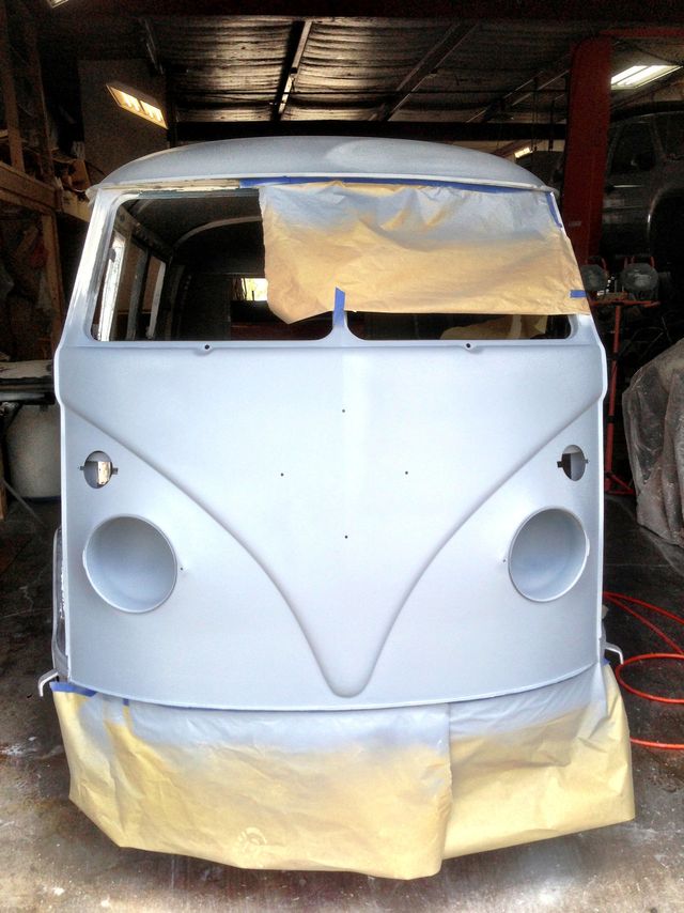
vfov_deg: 55.4
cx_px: 342
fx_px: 870
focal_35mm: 33
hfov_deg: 42.9
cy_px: 456
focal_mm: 4.13
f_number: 2.4
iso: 50
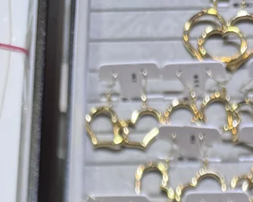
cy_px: 534
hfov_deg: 18.6
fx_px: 756
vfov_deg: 11.5
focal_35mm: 101
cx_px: 245
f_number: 1.78
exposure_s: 1/352
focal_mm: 6.76
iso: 80
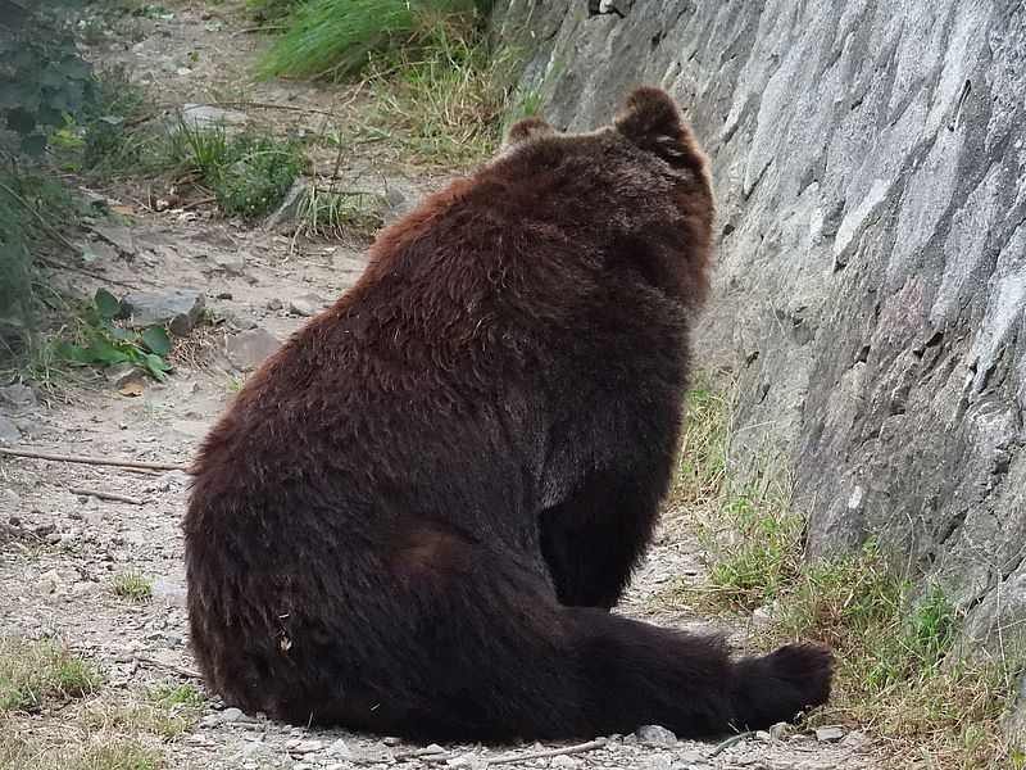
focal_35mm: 500
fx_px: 14820
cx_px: 513
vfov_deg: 3.0
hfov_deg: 4.0
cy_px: 385
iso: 1600
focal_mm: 89.2
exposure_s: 1/640
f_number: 5
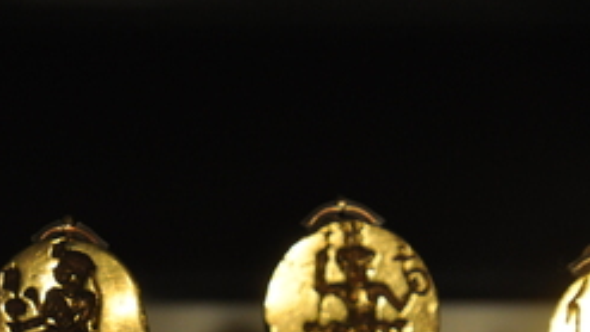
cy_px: 320
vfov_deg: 2.2
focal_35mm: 560
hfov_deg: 3.9
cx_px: 79
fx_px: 8762
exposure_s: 1/200
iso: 1000
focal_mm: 200
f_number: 5.6
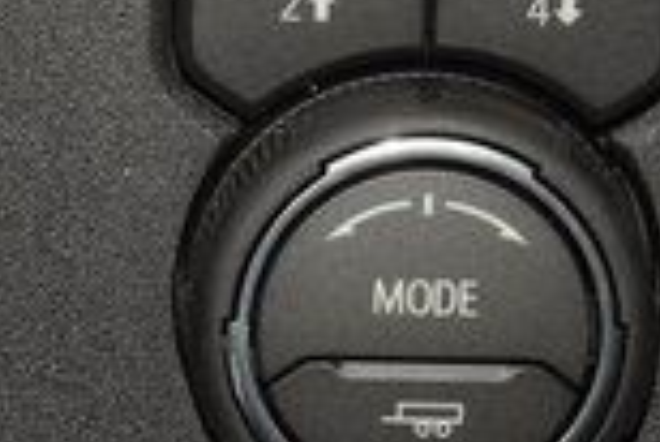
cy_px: 58
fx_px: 8001
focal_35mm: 436
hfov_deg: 4.7
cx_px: 437
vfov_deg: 3.2
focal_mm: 70
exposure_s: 1/125
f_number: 8
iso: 100
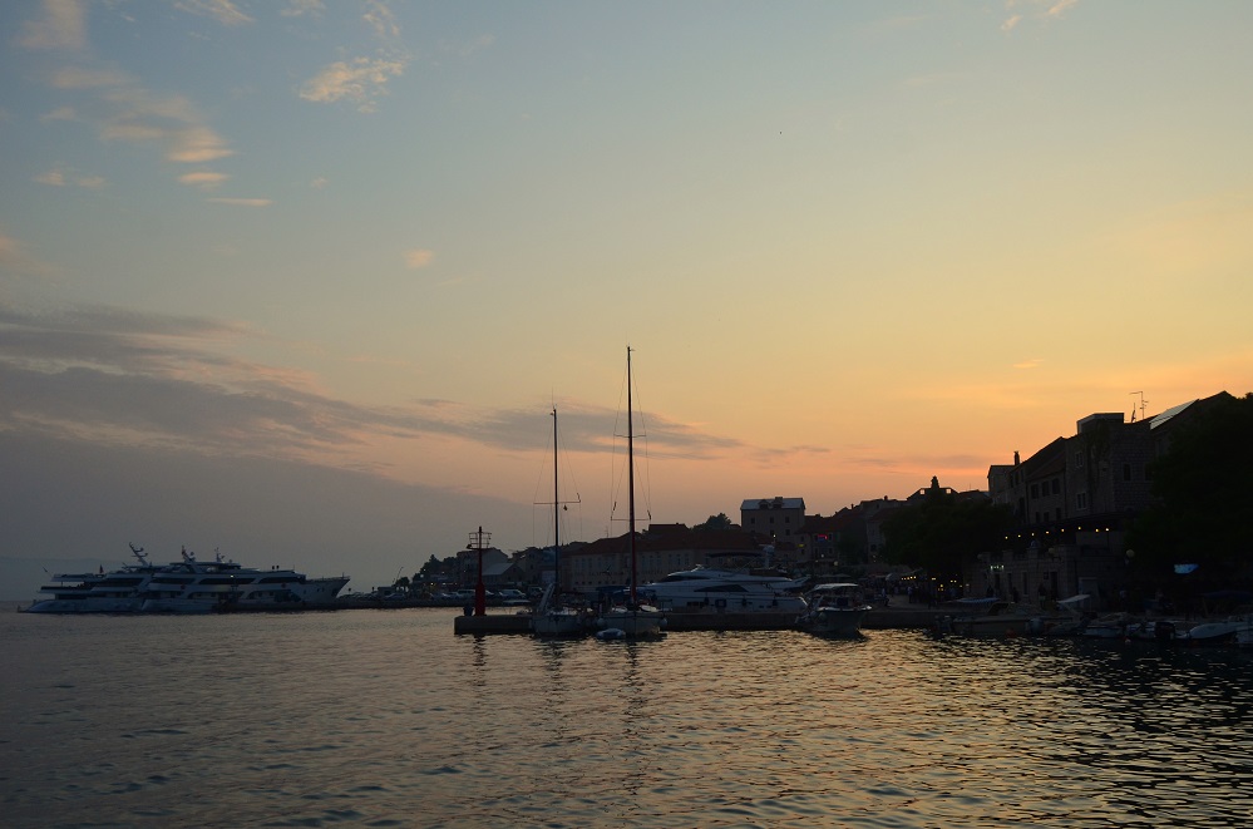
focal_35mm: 36
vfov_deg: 36.7
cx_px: 626
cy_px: 414
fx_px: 1250
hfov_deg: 53.2
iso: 400
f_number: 5.6
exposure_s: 1/400
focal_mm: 24
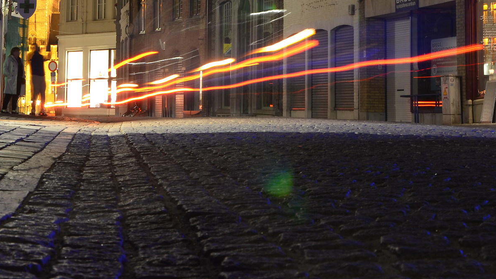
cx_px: 124
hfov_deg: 22.2
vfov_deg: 12.5
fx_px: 1249
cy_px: -24
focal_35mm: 95
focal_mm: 30
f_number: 11
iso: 125
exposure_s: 10
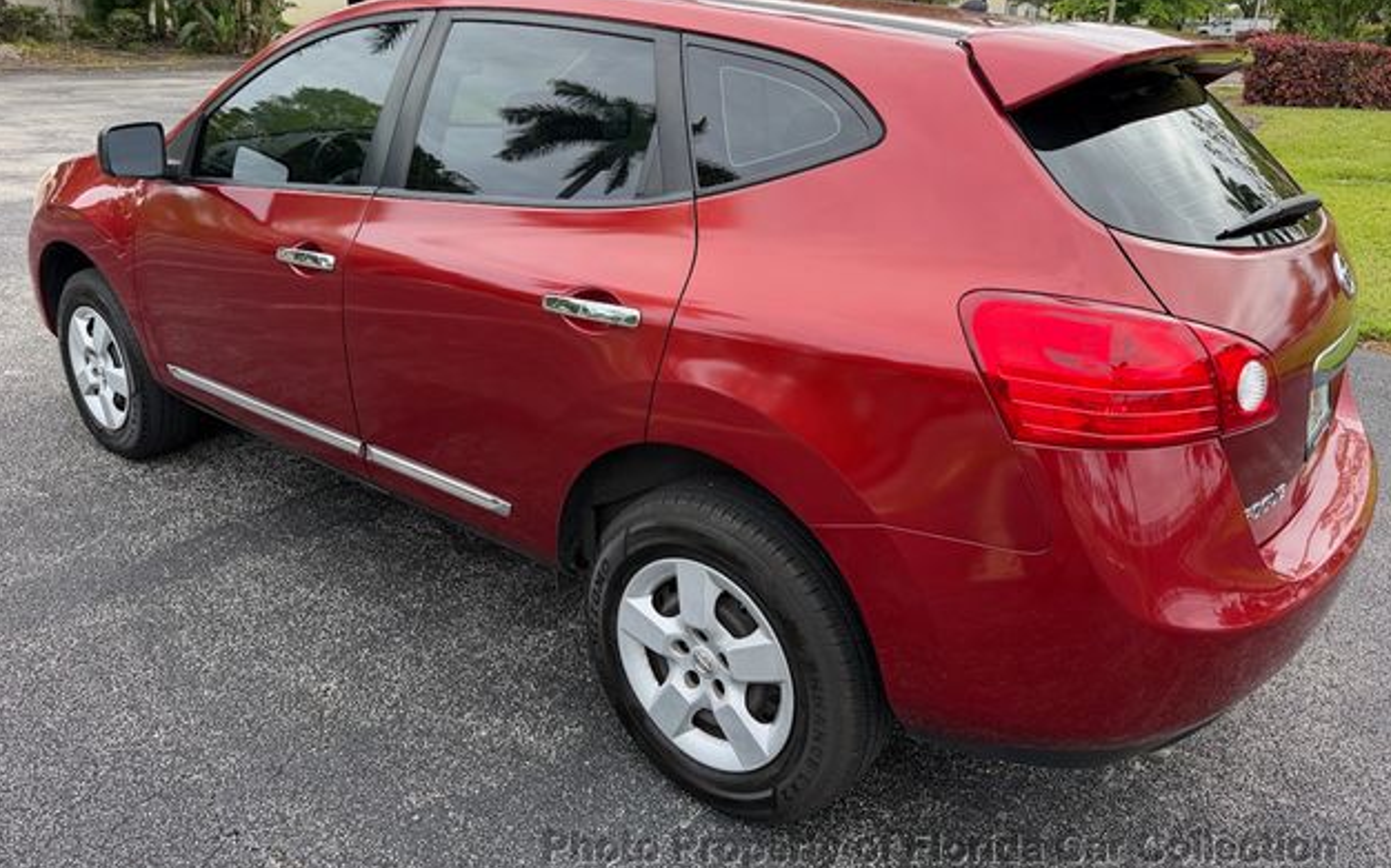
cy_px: 362
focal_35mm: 26
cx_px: 698
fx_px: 985
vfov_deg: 47.4
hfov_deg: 70.4
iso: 80
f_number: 1.78
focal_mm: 6.76
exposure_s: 1/649
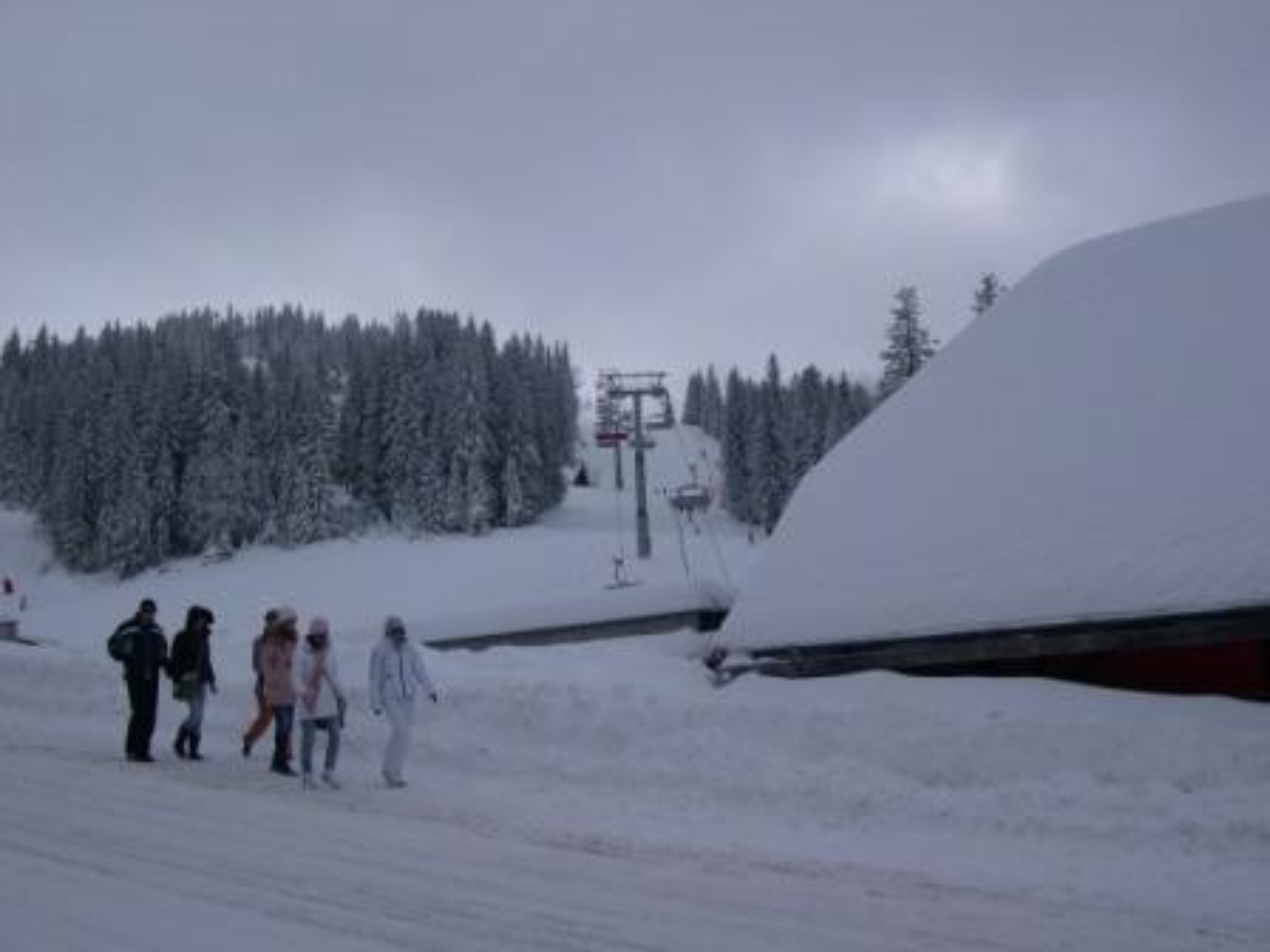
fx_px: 1394
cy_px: 476
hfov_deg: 49.0
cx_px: 635
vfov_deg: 37.7
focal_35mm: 38
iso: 100
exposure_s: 1/230
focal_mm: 8
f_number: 7.6
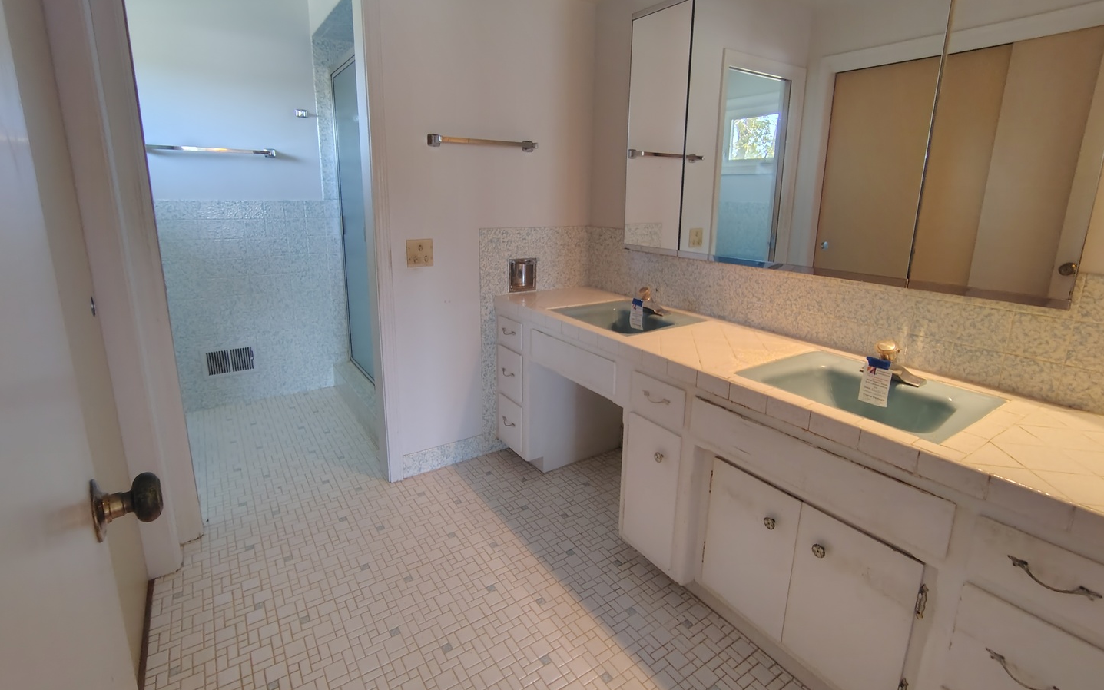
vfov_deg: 67.8
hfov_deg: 94.4
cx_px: 552
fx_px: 511
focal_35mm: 17
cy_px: 313
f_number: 2.2
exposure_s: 1/24
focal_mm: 2.13
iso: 524
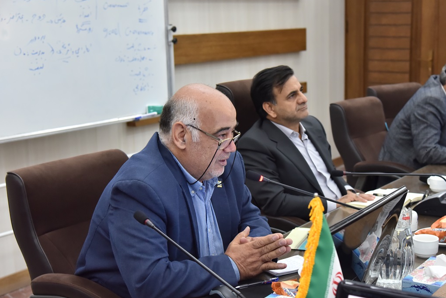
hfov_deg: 33.8
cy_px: 161
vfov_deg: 23.0
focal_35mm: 59
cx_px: 260
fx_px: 731
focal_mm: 50
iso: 2000
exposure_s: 1/80
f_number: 4.5
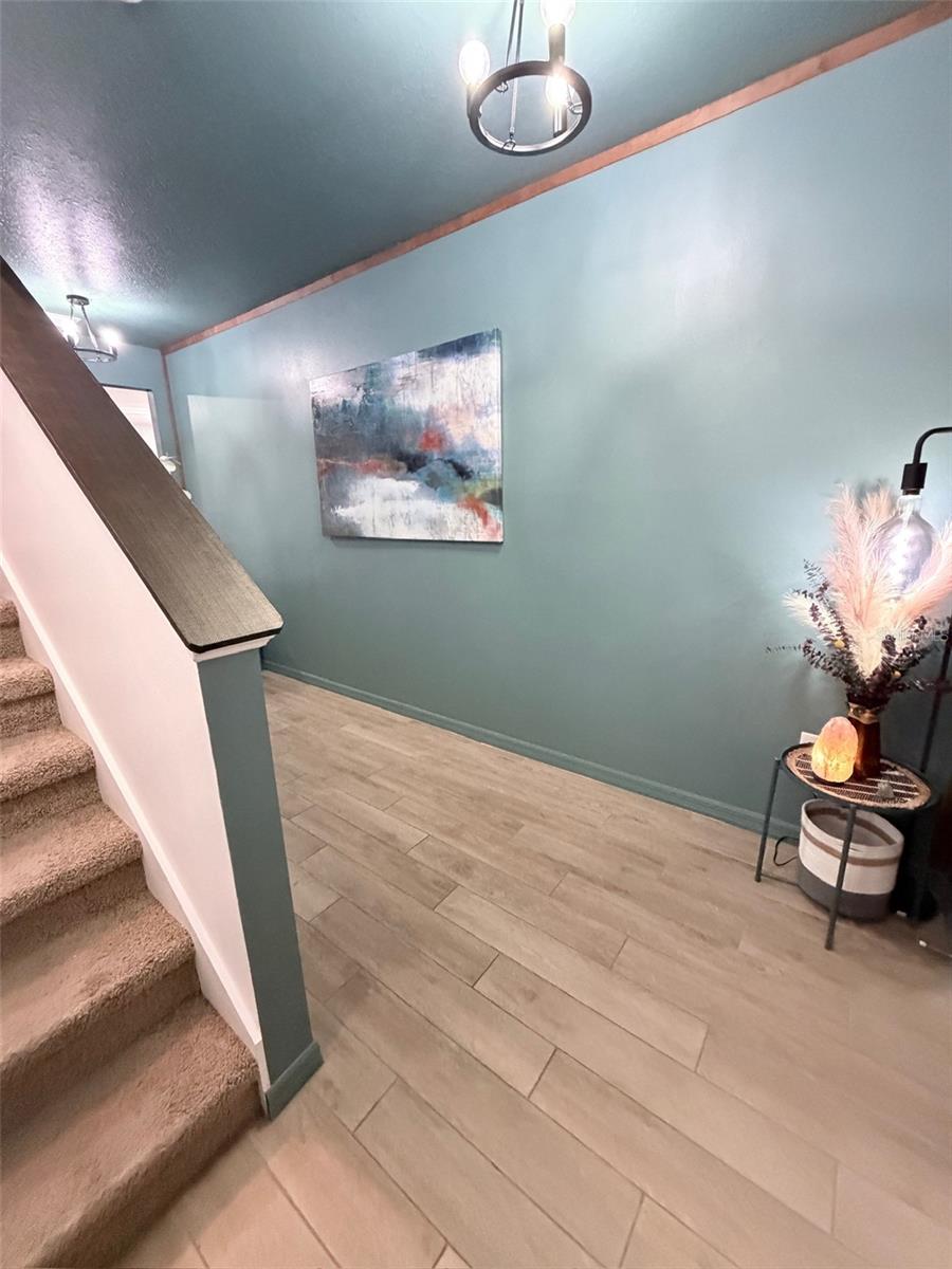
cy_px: 634
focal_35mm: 14
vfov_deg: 102.1
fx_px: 513
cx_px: 476
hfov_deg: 85.7
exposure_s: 1/60
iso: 1000
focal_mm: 2.22
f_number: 2.2
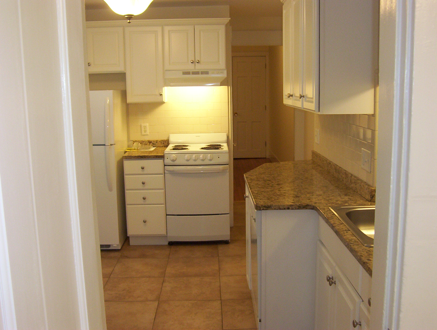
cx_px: 218
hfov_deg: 51.2
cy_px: 165
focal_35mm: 36
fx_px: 456
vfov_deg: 39.8
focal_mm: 5.54
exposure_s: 1/30
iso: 140
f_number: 2.76
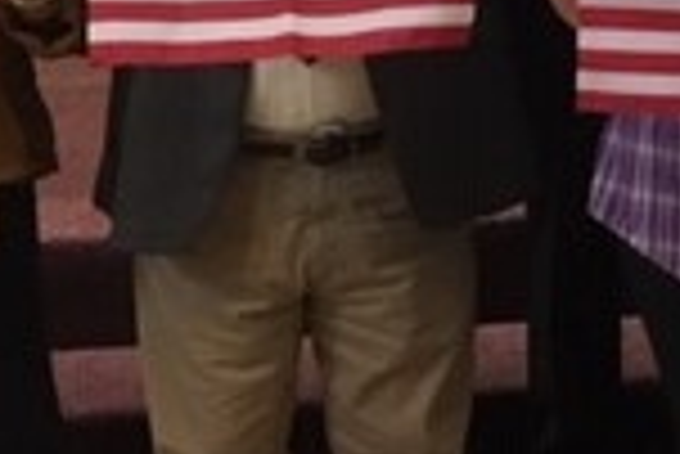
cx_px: 754
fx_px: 2250
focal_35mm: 119
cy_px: -74
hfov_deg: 16.6
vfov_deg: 11.3
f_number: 2.2
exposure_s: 1/24
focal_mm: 4.15
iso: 200
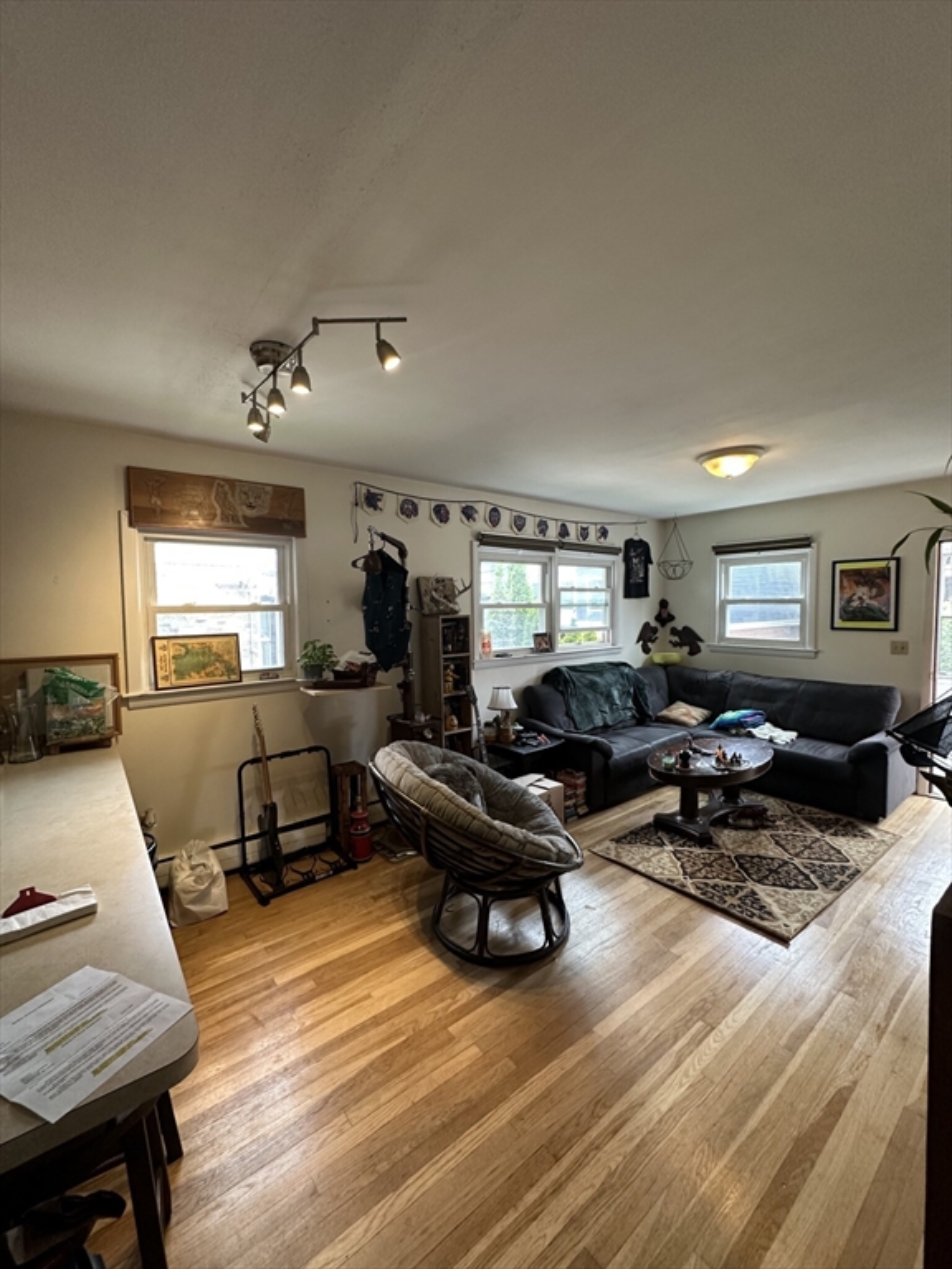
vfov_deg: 102.1
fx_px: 513
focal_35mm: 14
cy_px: 634
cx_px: 476
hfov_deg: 85.7
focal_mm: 2.22
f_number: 2.2
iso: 250
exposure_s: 1/120
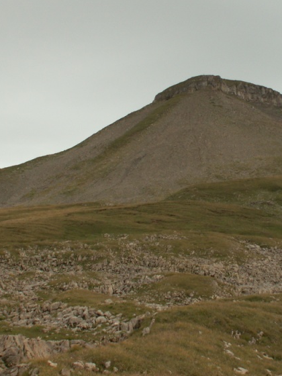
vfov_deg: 30.2
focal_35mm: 64
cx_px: 212
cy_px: 156
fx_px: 695
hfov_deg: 22.7
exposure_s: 1/100
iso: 50
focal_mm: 5.86
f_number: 5
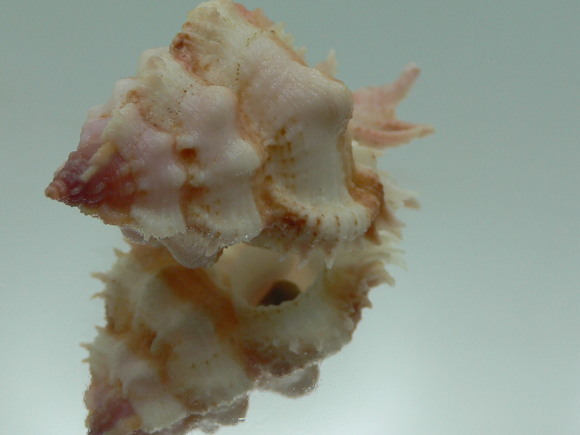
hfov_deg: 39.4
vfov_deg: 30.2
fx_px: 804
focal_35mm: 48
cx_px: 217
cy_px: 169
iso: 80
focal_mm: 4.6
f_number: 2.8
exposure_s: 1/100
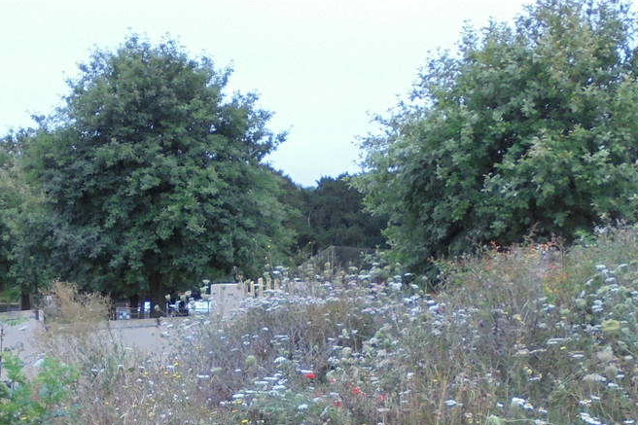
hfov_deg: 30.4
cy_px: 562
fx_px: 1169
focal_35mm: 66
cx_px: 232
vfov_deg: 19.0
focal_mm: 4.6
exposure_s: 1/100
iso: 100
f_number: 3.5
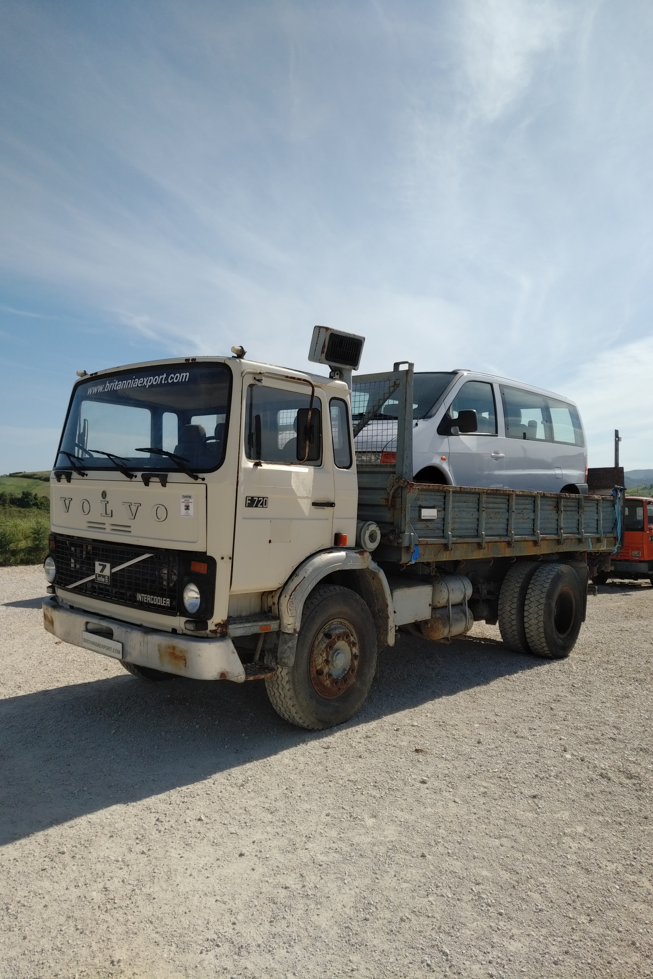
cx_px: 326
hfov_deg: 51.3
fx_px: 680
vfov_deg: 71.5
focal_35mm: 25
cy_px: 490
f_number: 2
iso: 100
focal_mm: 4.52
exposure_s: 1/3069
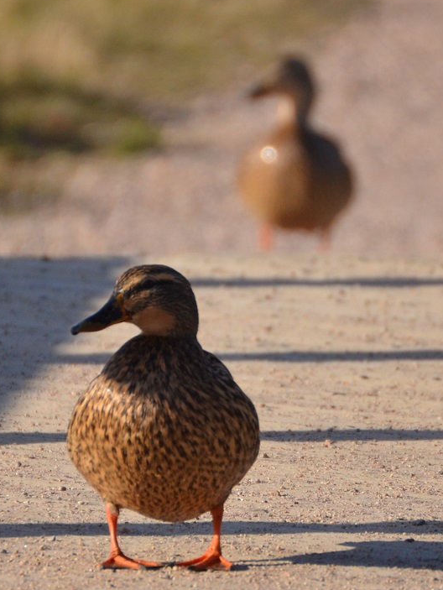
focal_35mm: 1105
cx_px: 209
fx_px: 18838
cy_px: 313
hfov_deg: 1.3
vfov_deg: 1.8
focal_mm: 300
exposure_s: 1/2000
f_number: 5.6
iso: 500
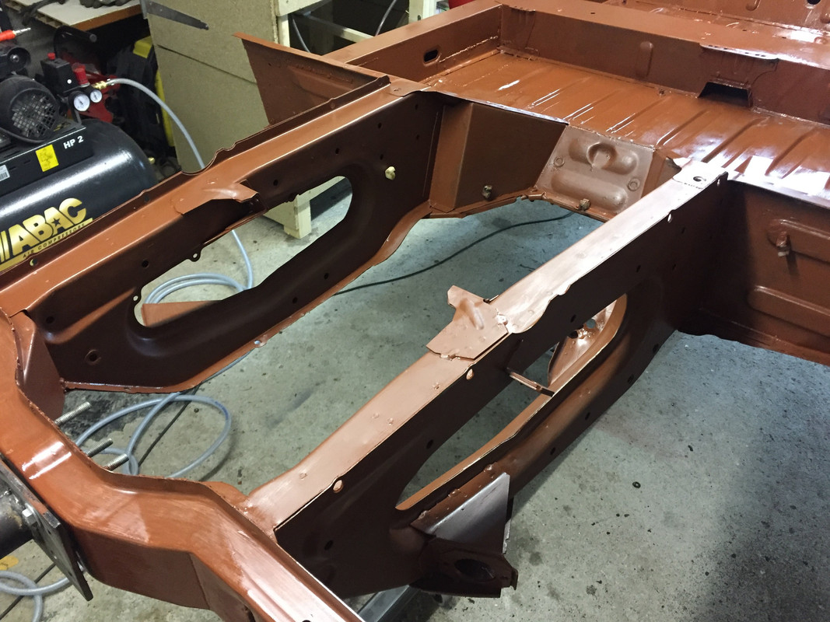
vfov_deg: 48.2
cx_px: 415
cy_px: 311
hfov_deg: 61.7
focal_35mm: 29
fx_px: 695
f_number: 2.2
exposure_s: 1/17
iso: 250
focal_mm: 4.15
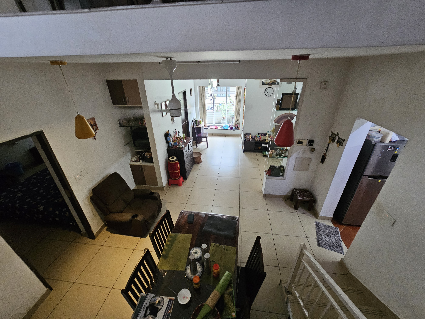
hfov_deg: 106.2
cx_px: 212
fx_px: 160
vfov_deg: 89.9
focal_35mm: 13
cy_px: 160
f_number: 2.2
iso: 500
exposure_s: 1/30
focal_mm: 2.2
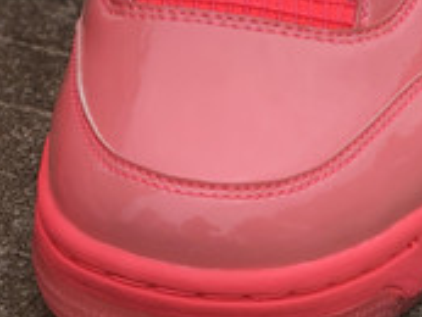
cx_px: -10
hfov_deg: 8.9
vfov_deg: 6.6
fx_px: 2708
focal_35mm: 222
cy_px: -89
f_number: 2.4
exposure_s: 1/440
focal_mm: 6
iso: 16
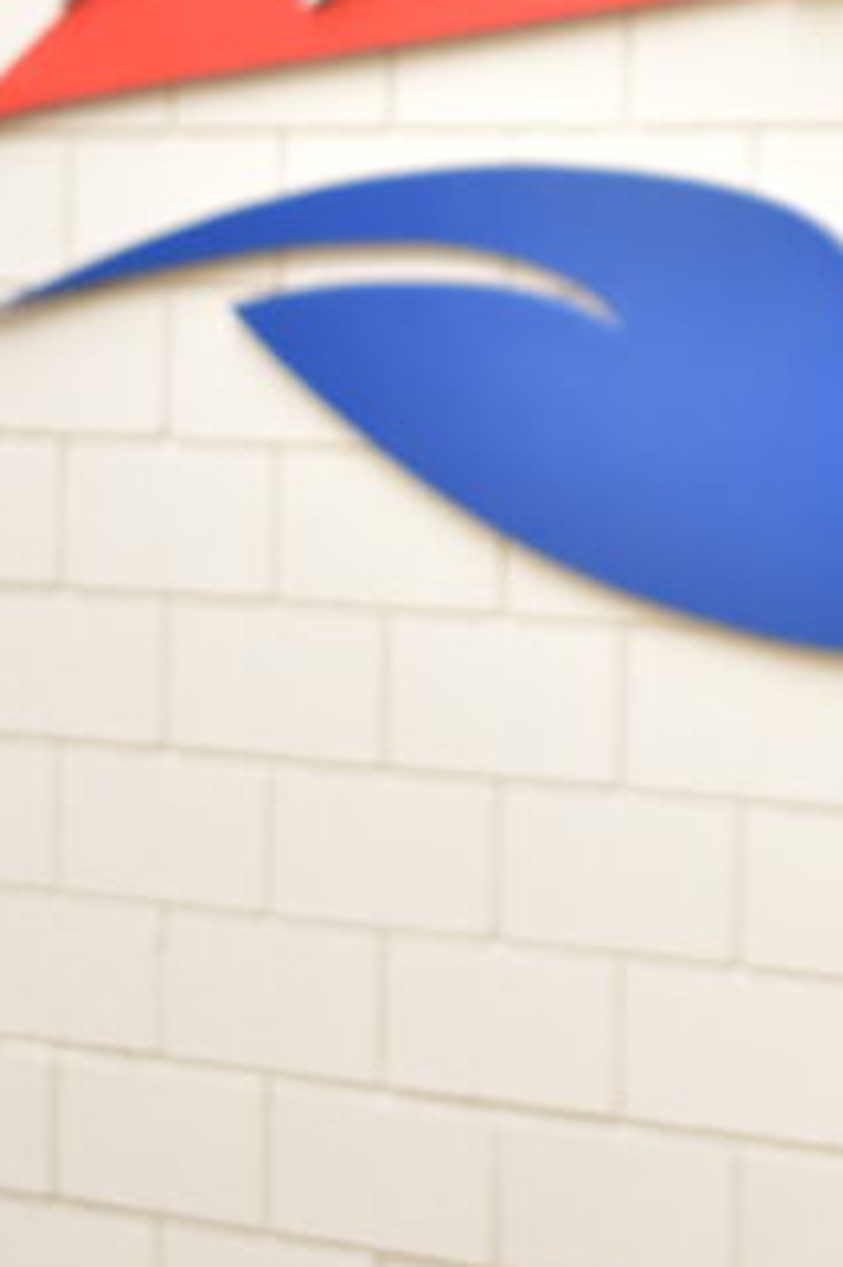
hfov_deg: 9.1
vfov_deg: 14.4
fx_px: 4944
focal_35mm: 141
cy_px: 26
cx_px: 1714
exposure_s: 1/30
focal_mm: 29
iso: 500
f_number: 4.2
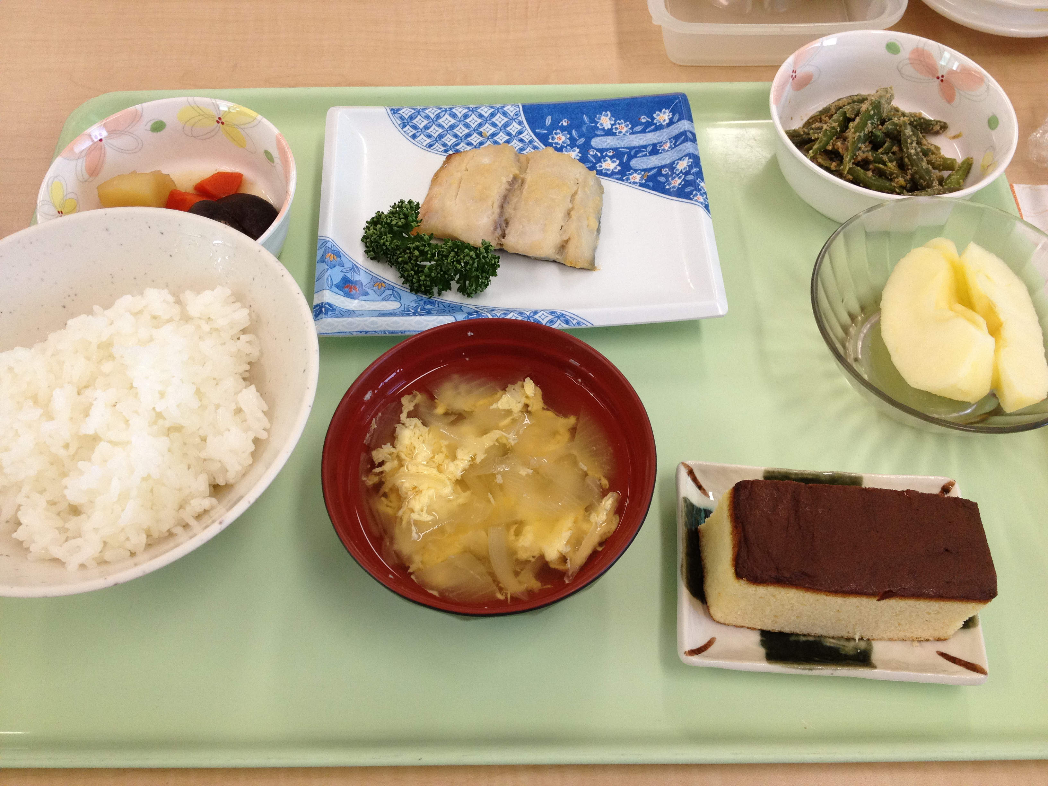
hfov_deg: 52.6
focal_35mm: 35
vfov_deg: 40.7
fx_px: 1060
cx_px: 524
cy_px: 393
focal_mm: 4.28
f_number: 2.4
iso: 125
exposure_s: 1/120
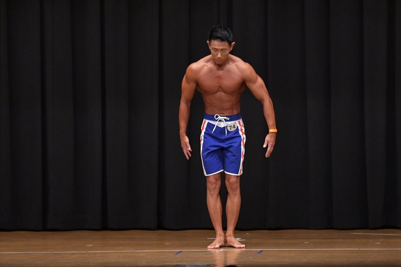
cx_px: 200
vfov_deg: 5.7
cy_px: 134
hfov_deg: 8.6
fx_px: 2672
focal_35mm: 240
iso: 6400
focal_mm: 160
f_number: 5.6
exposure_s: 1/400
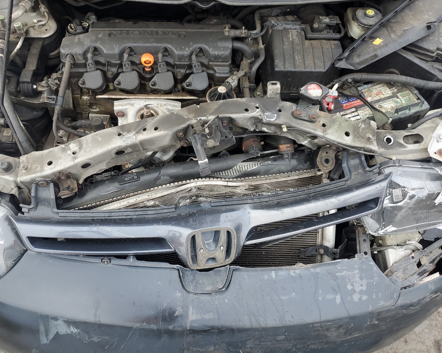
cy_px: 159
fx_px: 406
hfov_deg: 57.0
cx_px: 191
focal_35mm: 31
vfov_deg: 47.0
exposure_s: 1/213
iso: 50
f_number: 1.5
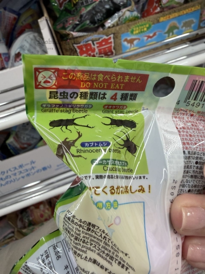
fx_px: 197
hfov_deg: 54.9
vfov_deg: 69.4
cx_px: 102
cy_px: 137
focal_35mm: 25
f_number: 2.2
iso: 200
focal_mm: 2.22
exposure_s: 1/100
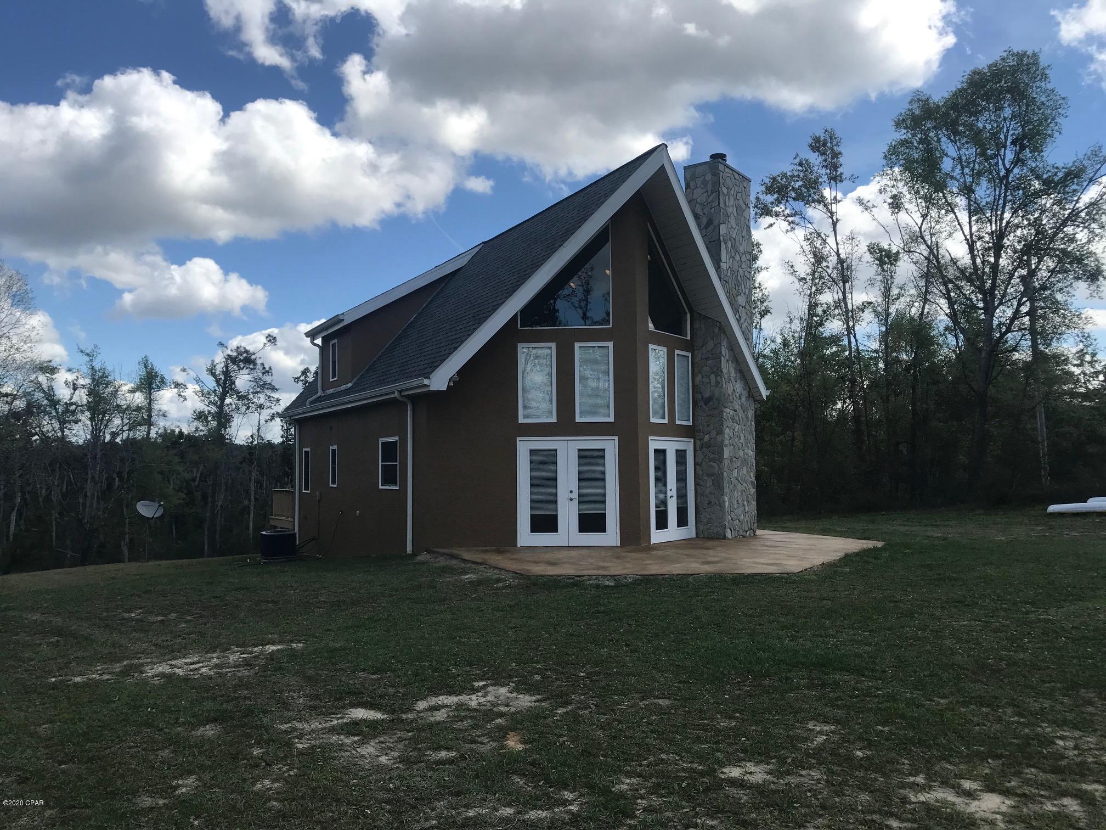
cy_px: 415
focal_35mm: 28
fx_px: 895
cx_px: 553
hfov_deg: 63.4
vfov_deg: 49.7
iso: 20
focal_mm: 3.99
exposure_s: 1/2457
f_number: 1.8
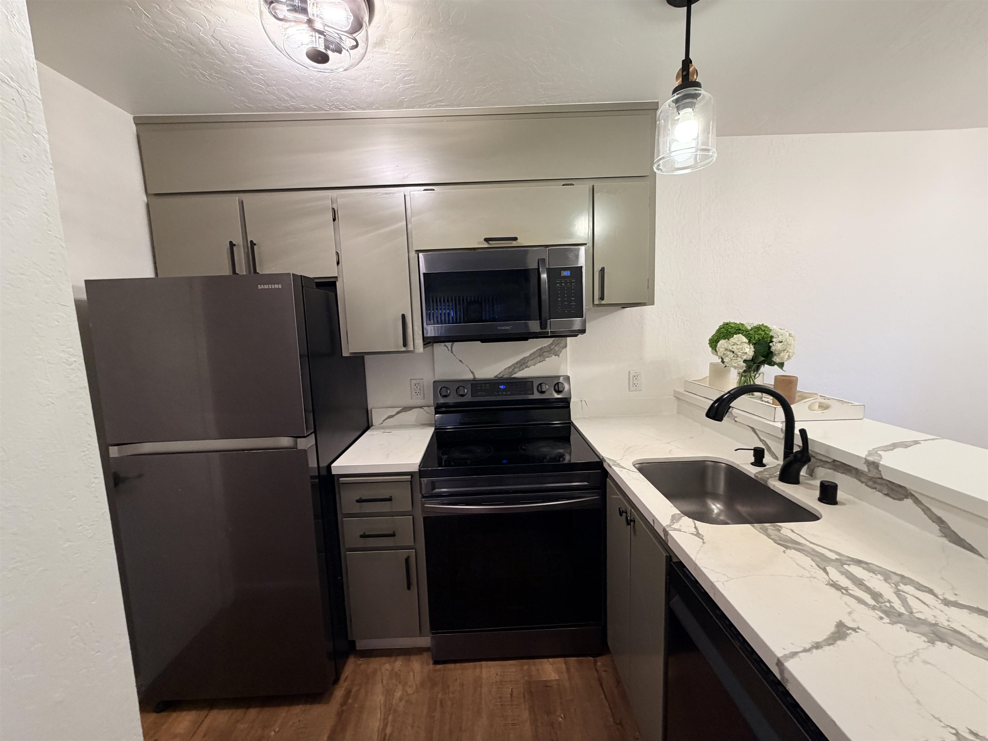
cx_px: 494
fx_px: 400
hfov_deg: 102.1
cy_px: 370
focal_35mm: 14
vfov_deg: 85.7
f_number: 2.2
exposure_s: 1/60
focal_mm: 2.22
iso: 250
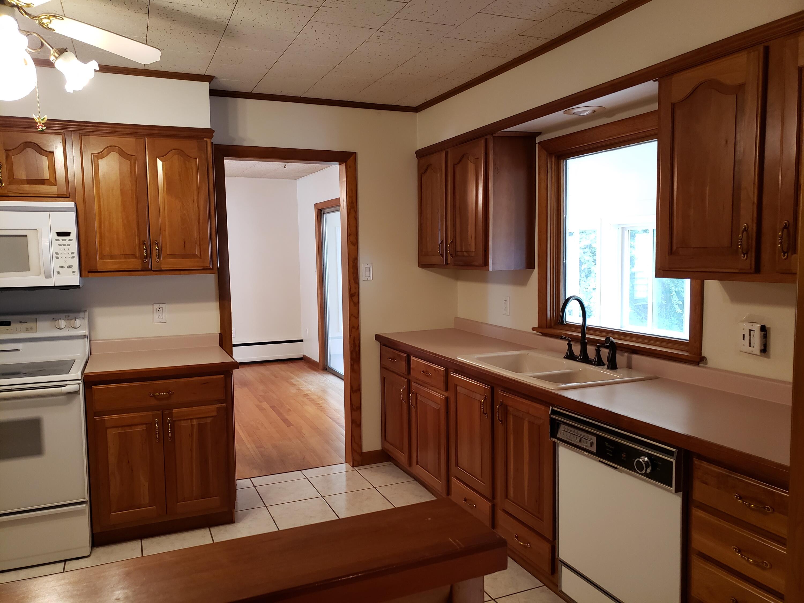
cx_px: 402
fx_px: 604
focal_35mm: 26
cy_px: 302
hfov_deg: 67.3
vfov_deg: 53.1
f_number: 1.5
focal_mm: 4.3
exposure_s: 1/60
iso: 250
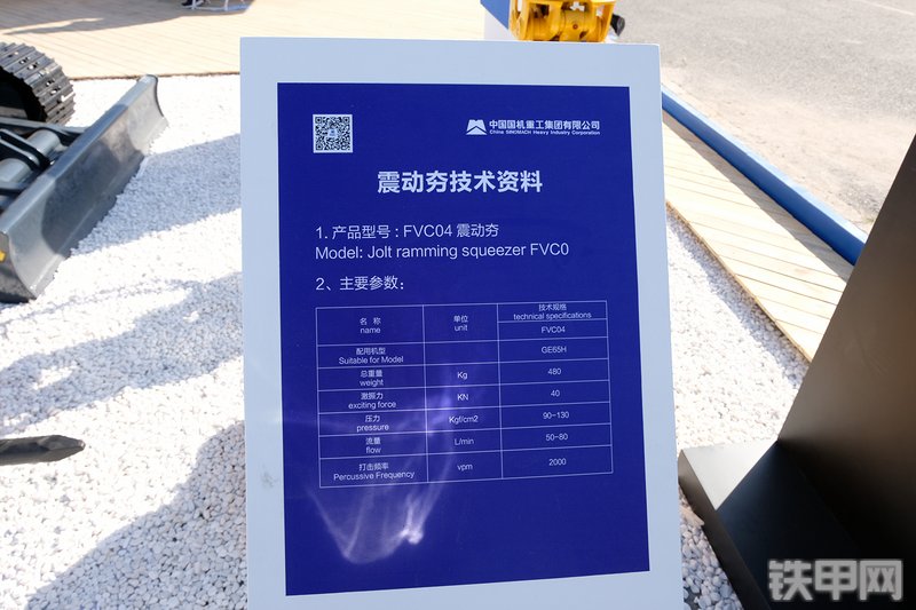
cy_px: 305
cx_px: 458
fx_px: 611
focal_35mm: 24
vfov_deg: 53.1
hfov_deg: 73.8
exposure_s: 1/300
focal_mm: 16
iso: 200
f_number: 5.6
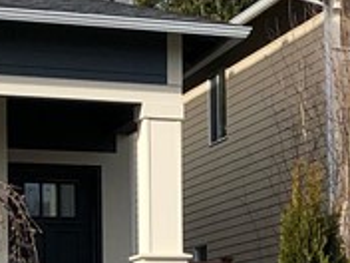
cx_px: 670
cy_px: 317
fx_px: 1648
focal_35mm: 163
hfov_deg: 11.1
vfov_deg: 9.0
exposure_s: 1/1350
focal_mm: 4
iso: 20
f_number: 1.8
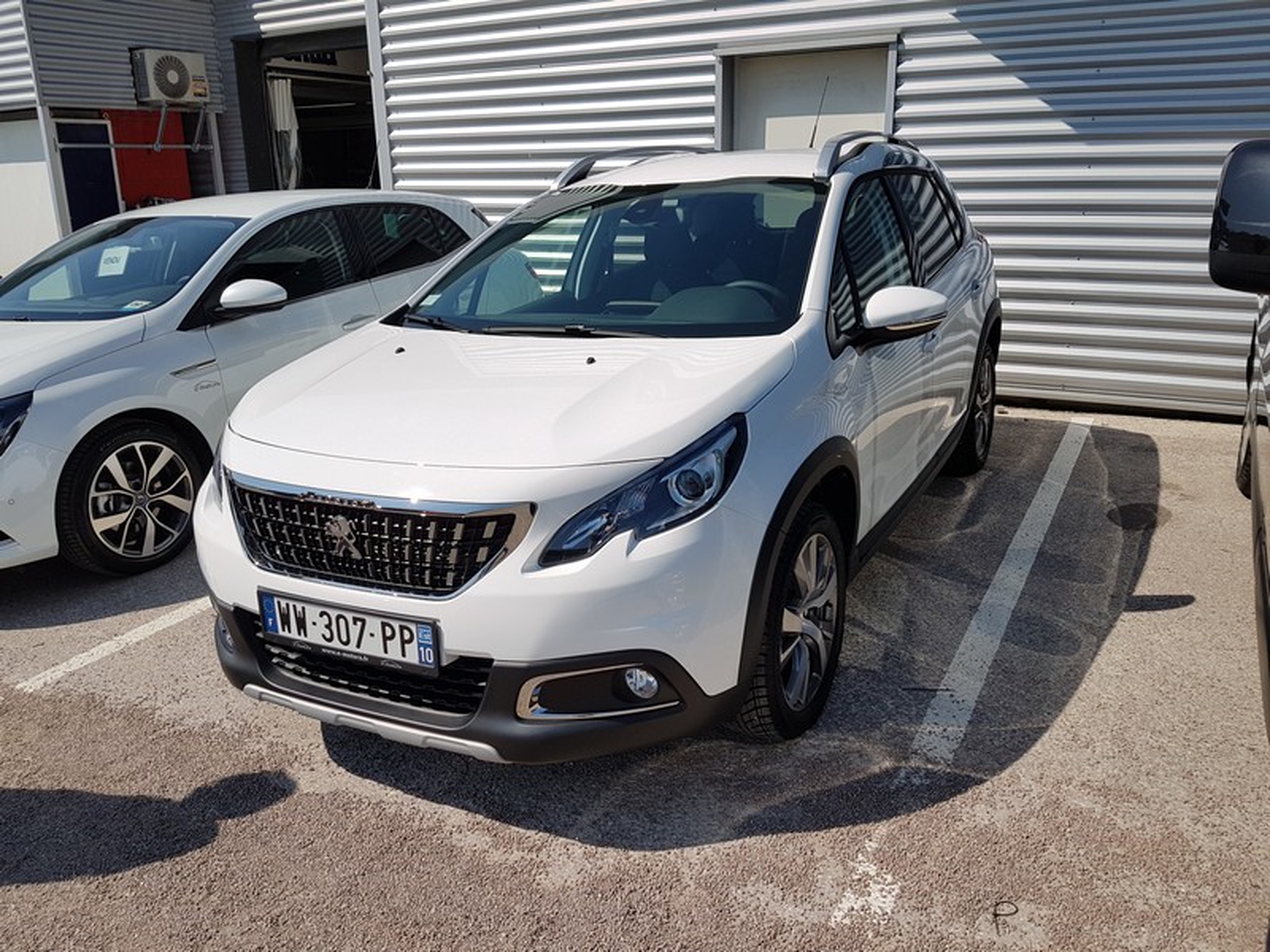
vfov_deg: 53.1
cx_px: 635
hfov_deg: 67.3
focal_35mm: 26
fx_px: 954
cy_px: 476
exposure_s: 1/3664
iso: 40
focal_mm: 4.2
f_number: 1.7
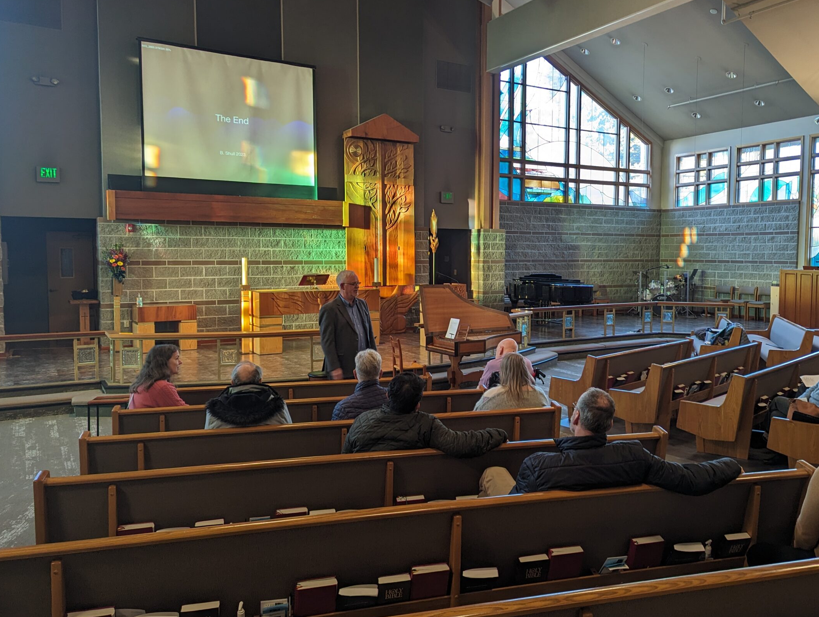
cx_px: 468
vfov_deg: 48.3
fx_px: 687
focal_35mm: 29
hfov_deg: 61.3
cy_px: 300
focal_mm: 6.81
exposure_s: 1/23.8
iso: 58
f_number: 1.85
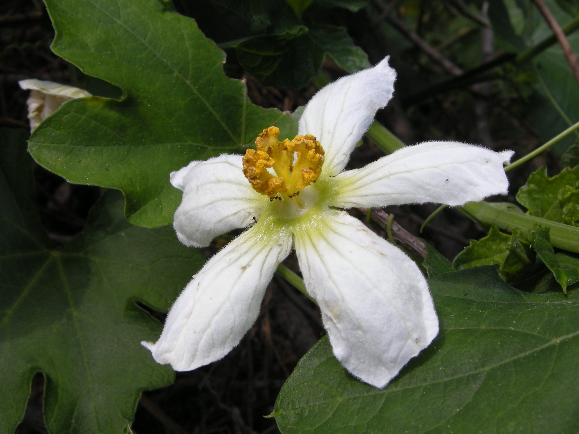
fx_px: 585
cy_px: 217
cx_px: 290
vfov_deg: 40.7
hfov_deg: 52.6
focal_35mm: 35
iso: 64
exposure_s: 1/181
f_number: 4.8
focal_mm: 7.5
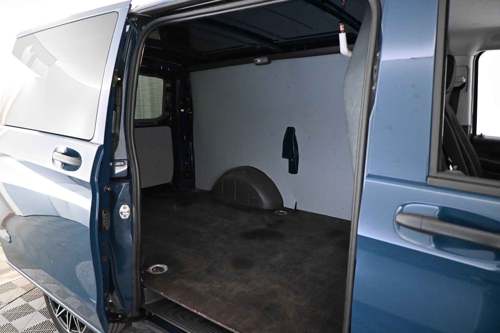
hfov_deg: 73.7
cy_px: 166
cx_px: 250
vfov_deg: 53.1
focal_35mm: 24
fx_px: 333
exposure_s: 1/60
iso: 5600
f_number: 3.5
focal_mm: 16
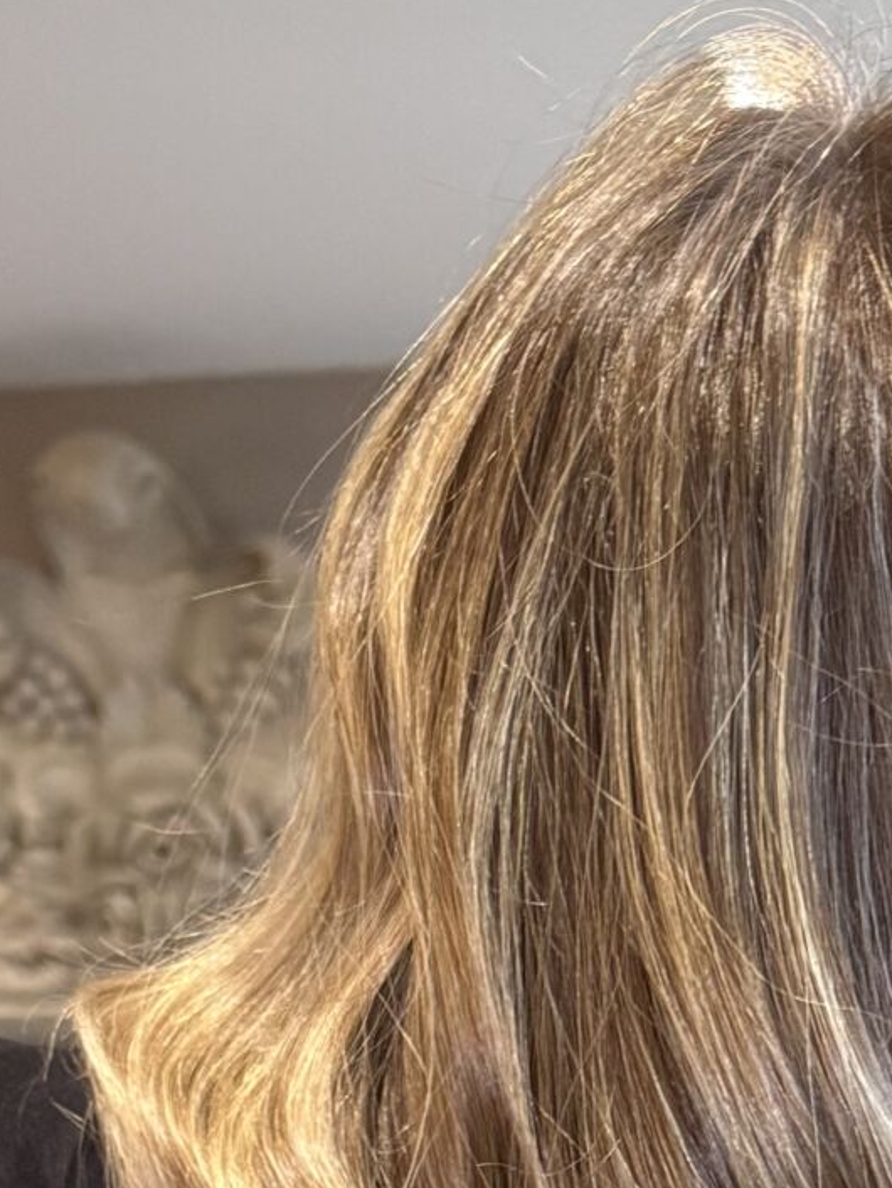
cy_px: 1930
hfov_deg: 16.4
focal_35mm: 87
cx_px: 1025
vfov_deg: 18.9
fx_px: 2987
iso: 400
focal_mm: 6.76
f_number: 1.78
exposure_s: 1/50
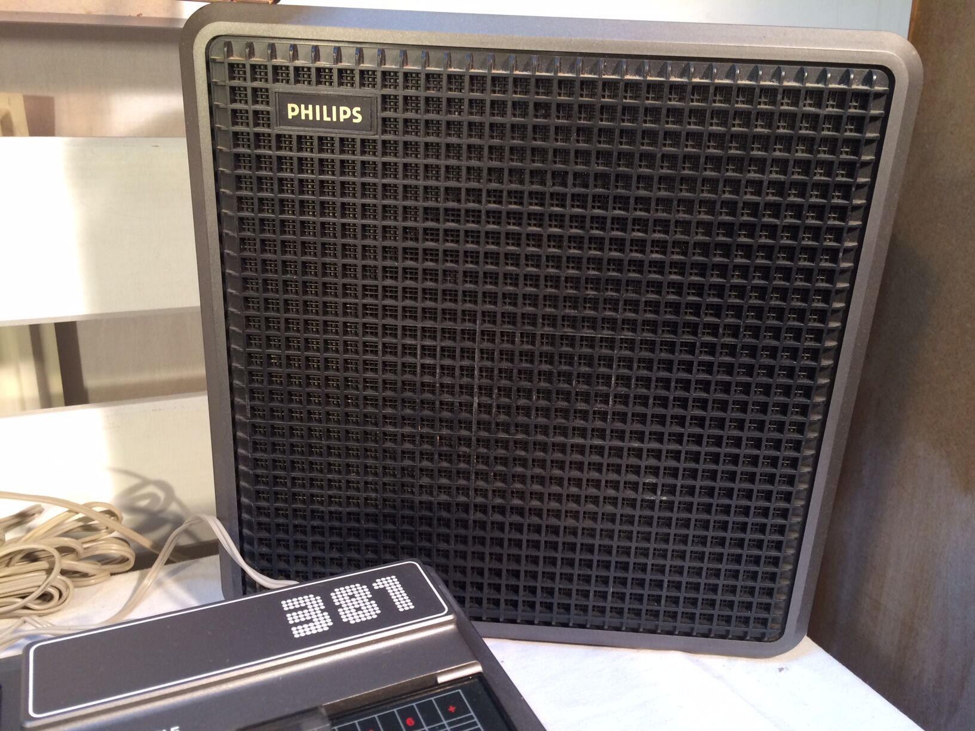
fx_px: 817
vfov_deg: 48.2
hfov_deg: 61.7
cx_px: 488
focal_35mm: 29
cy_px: 366
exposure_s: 1/33
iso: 100
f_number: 2.2
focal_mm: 4.15
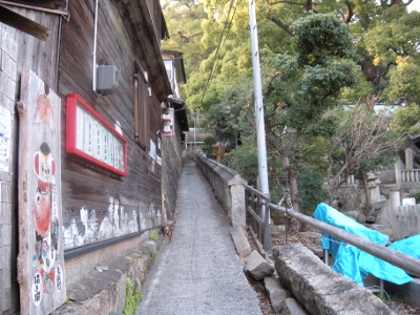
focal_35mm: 35
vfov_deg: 40.7
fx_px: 425
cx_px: 210
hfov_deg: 52.6
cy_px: 158
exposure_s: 1/54.4
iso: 167
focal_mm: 5.9
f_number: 3.8
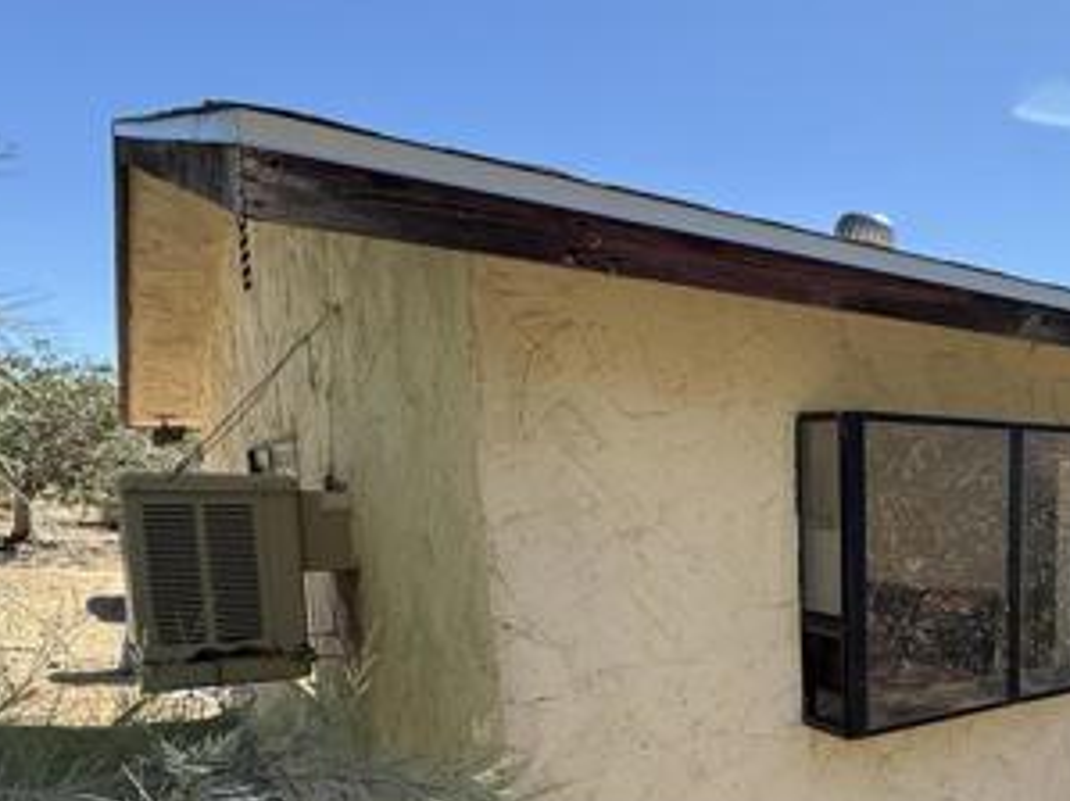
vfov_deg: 45.0
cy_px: 611
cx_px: 1002
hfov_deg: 51.4
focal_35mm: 30
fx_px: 927
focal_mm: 2.22
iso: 64
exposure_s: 1/942
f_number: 2.2
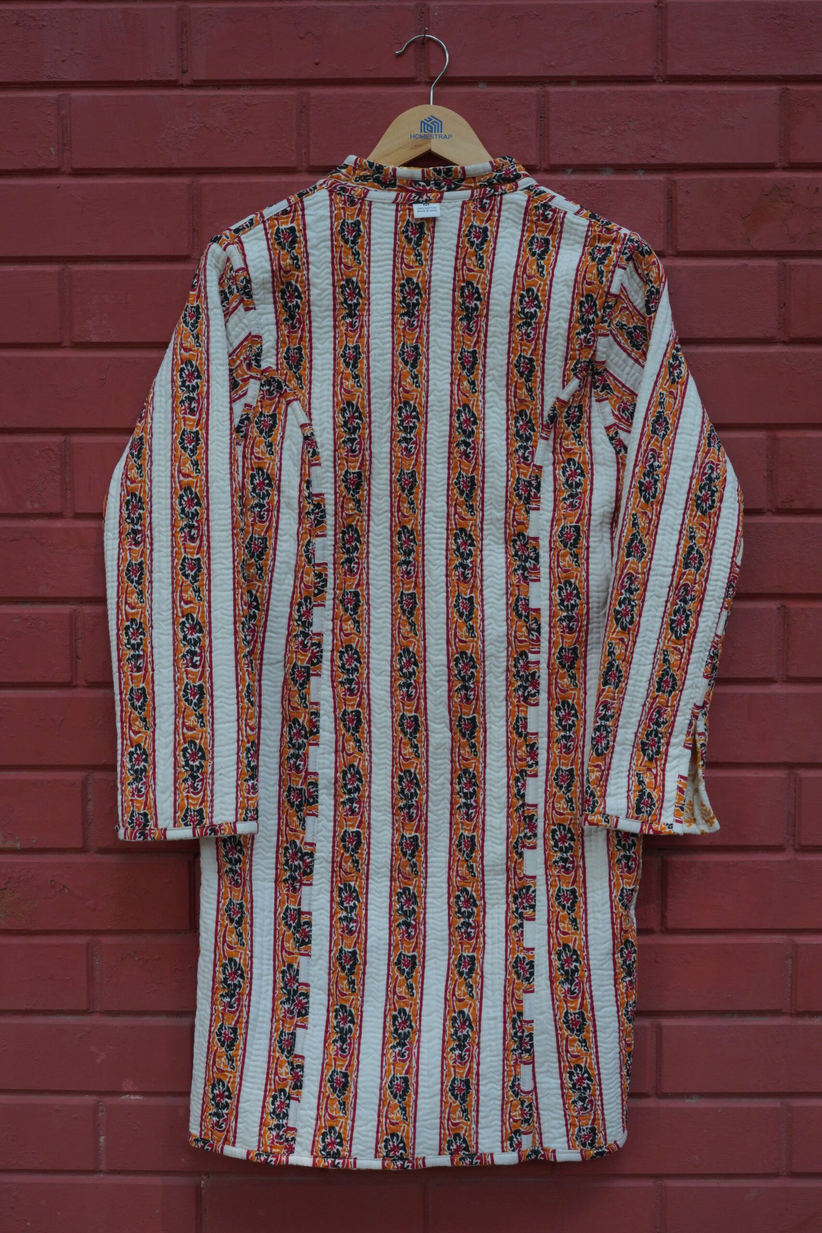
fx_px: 1712
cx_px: 411
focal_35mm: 50
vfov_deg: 39.6
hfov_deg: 27.0
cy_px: 616
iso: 400
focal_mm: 50
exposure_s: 1/200
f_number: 9
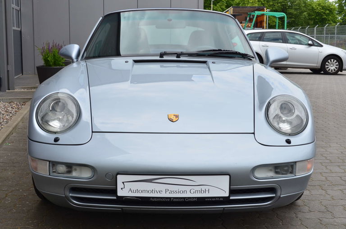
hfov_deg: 37.9
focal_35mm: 52
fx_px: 503
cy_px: 114
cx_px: 173
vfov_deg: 25.6
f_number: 11
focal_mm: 35
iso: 200
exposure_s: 1/100
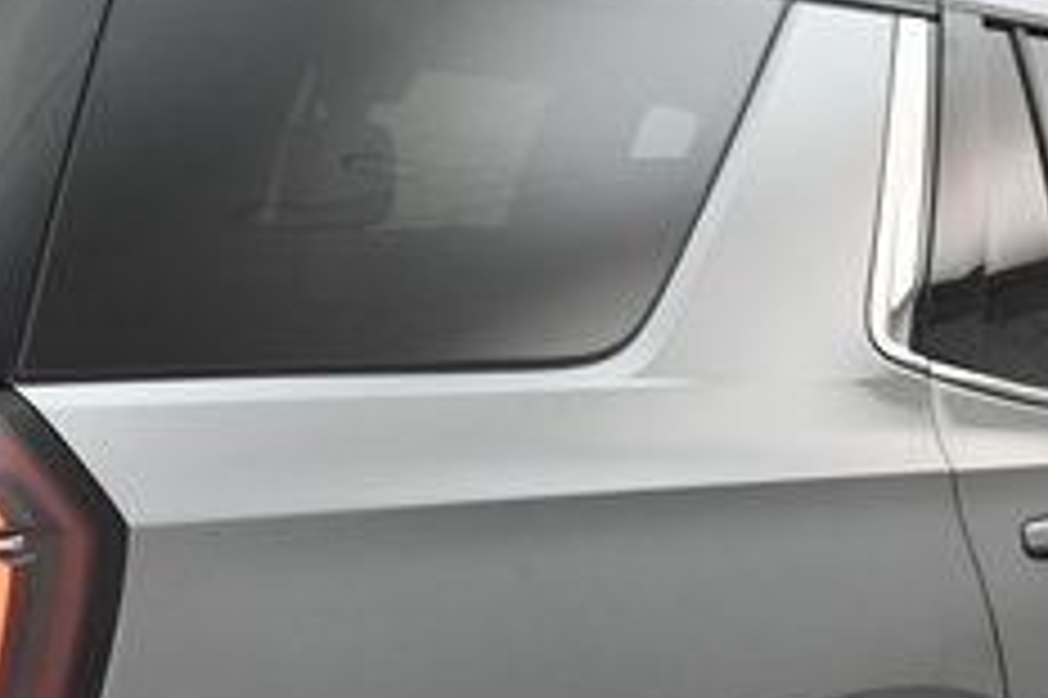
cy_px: 678
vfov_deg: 20.0
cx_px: 472
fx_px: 1920
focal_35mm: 66
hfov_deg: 30.5
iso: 5000
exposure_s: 1/60
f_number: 10
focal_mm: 24
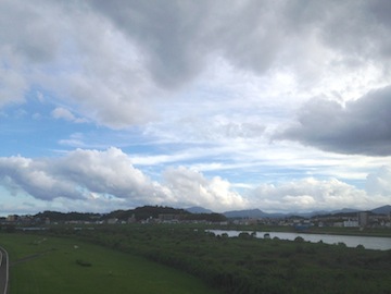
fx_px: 373
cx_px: 196
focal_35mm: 33
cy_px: 147
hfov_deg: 55.4
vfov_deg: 42.9
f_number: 2.4
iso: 50
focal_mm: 4.12
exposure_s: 1/1869
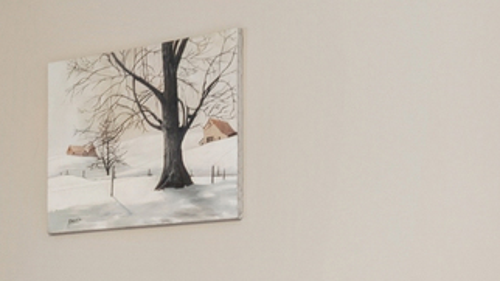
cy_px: 425
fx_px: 1259
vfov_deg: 12.1
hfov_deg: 21.7
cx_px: 5
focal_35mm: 95
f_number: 8
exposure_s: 1/10
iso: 320
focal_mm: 12
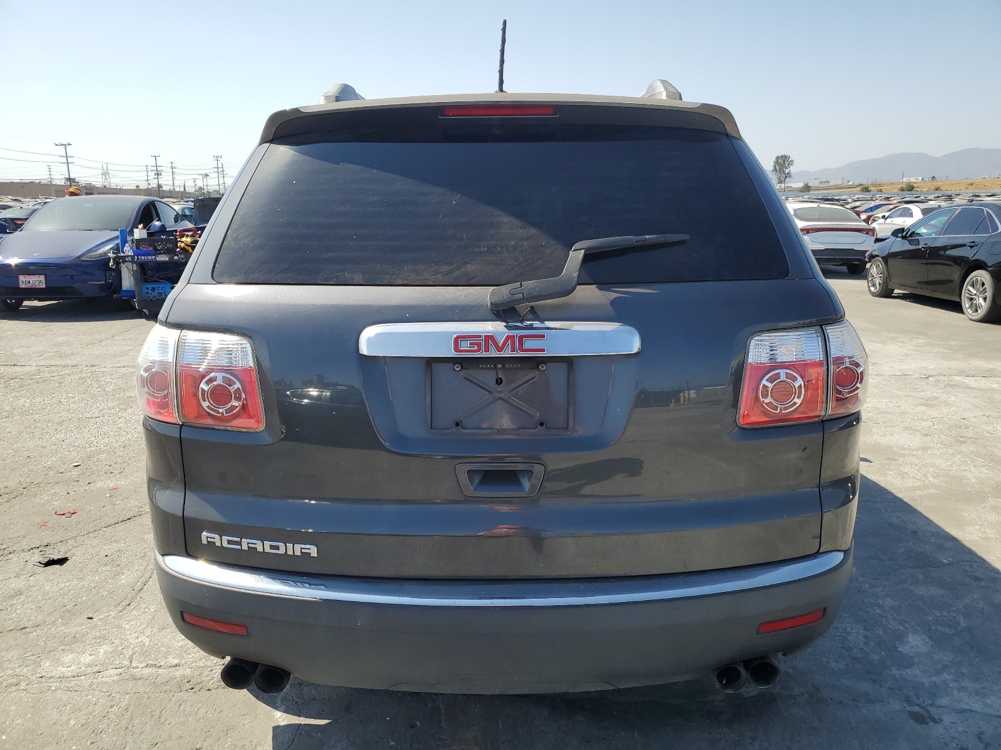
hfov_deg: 67.3
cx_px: 500
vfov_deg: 53.1
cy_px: 375
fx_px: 752
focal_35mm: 26
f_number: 1.5
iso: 50
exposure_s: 1/2500
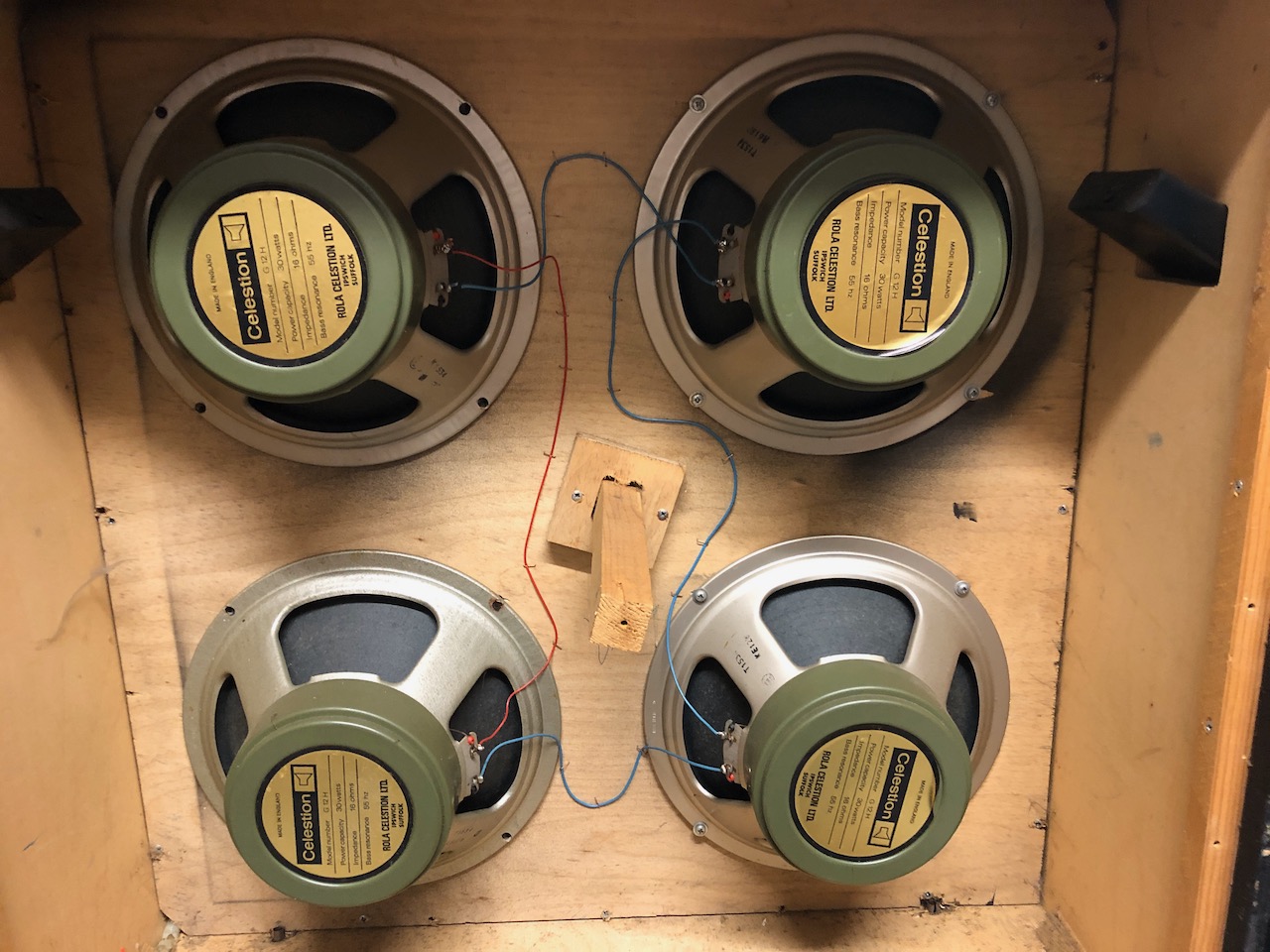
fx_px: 1027
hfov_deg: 63.4
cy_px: 476
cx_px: 635
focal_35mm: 28
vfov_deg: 49.7
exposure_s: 1/7
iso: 80
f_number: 1.8
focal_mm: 4
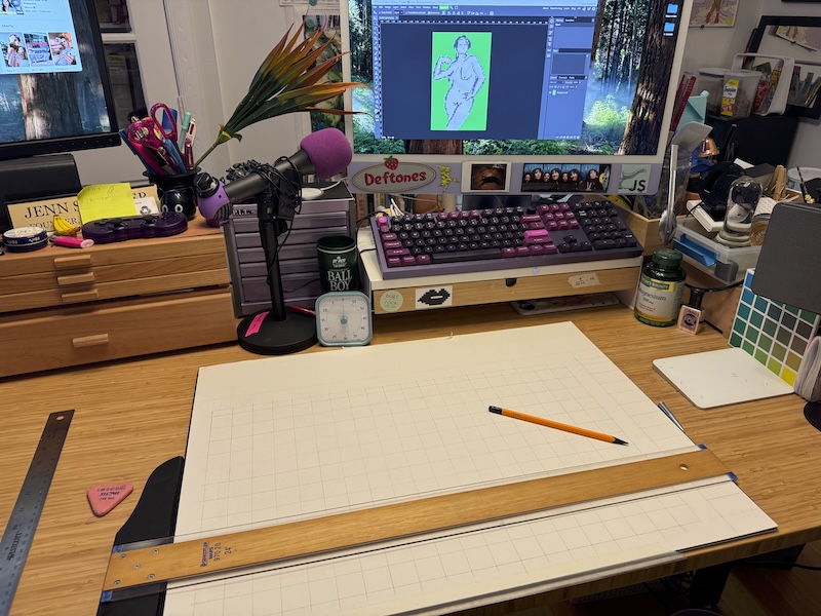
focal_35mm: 24
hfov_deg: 71.6
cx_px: 410
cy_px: 308
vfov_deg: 56.8
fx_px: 569
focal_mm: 6.76
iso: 200
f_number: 1.78
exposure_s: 1/120
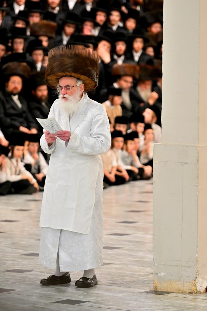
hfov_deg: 5.6
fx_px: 2129
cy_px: 156
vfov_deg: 8.3
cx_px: 104
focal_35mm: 247
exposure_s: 1/250
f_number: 2.8
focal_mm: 165
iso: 250
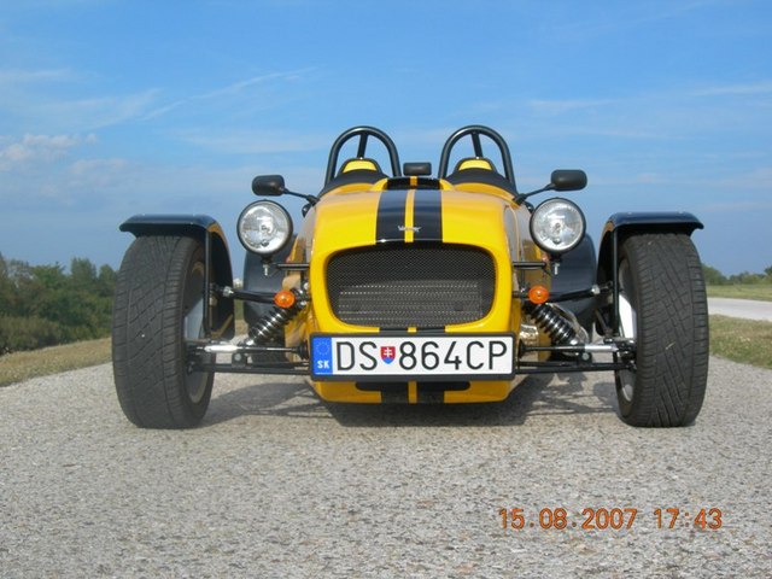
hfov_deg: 37.5
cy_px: 290
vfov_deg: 28.6
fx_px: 1137
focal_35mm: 51
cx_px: 386
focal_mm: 10.6
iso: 50
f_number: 5.4
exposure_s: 1/372
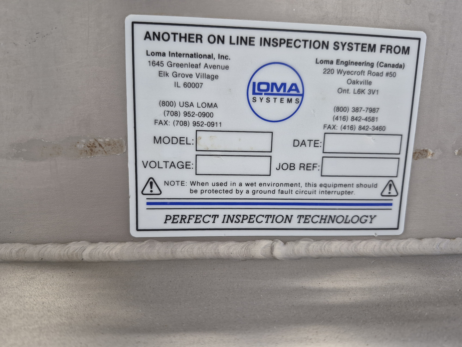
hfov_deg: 73.9
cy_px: 174
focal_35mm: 23
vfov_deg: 58.9
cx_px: 231
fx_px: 307
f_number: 1.8
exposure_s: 1/120
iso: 500
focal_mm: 5.4
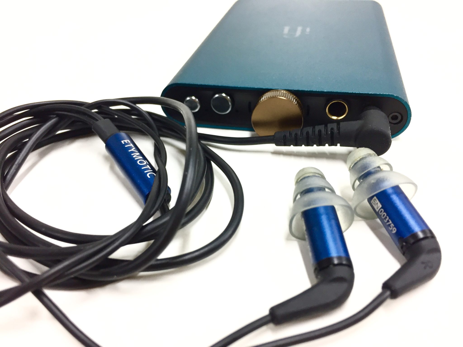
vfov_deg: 48.2
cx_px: 232
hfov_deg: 61.7
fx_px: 388
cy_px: 174
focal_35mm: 29
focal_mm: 4.15
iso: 64
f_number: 2.2
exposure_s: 1/30
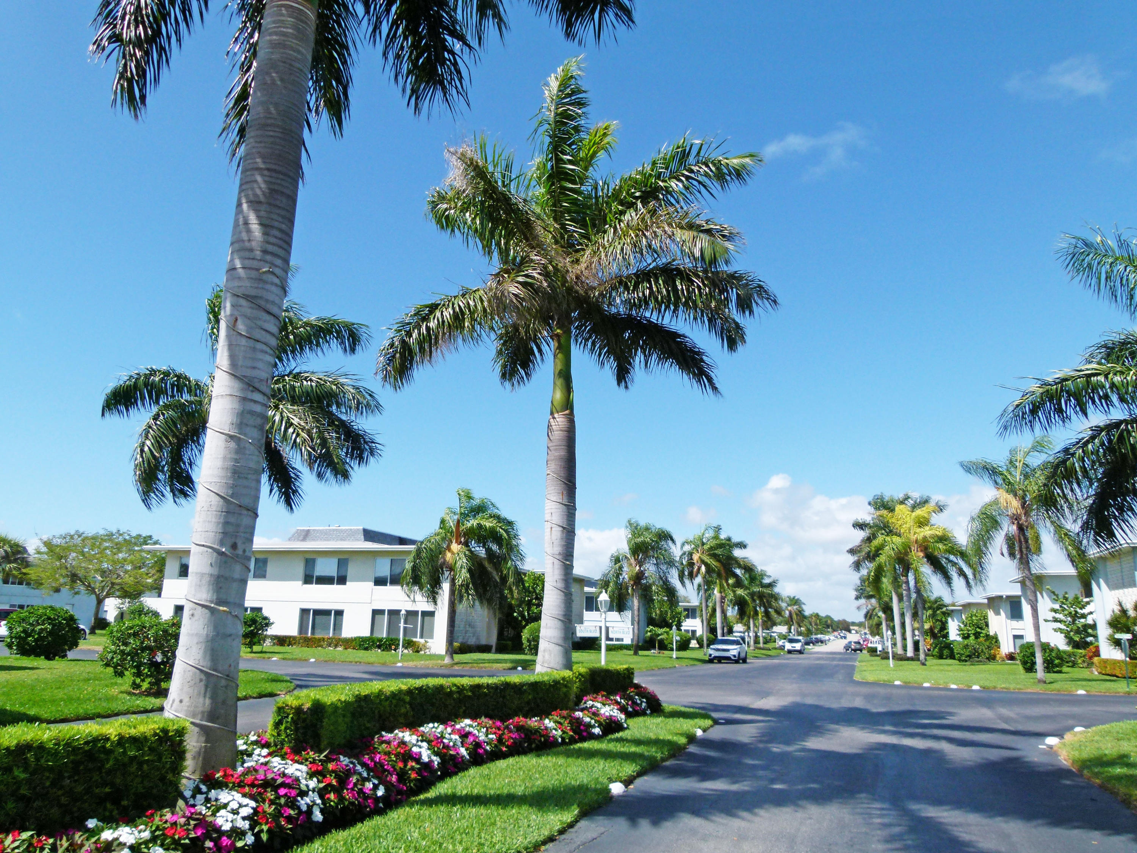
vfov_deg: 54.9
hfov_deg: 69.4
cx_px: 568
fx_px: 821
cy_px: 426
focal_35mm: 25
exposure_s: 1/1000
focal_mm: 4.5
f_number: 4
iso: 100
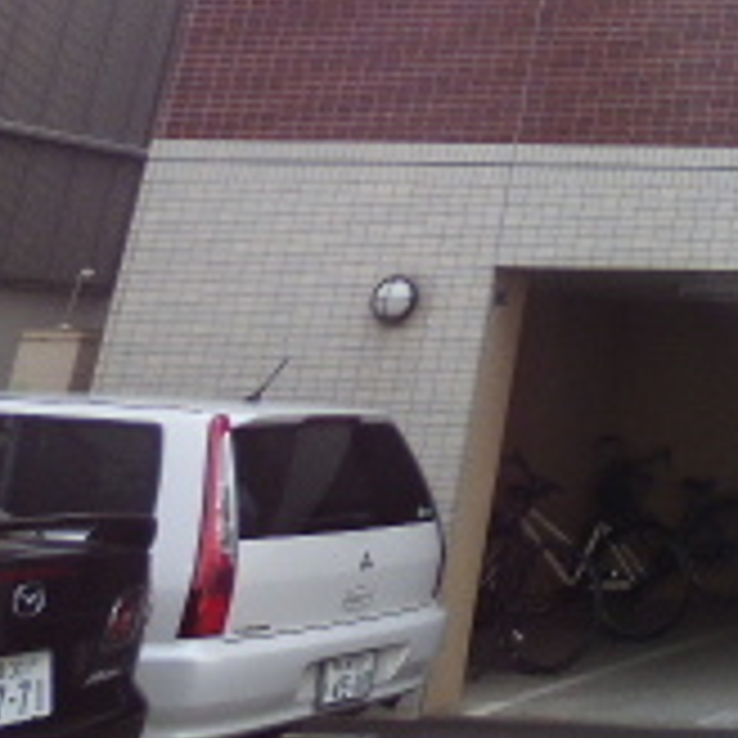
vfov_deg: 22.5
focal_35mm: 69
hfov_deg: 18.6
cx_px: 1372
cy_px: -207
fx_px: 1664
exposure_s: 1/640
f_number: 2.8
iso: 100
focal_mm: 3.58
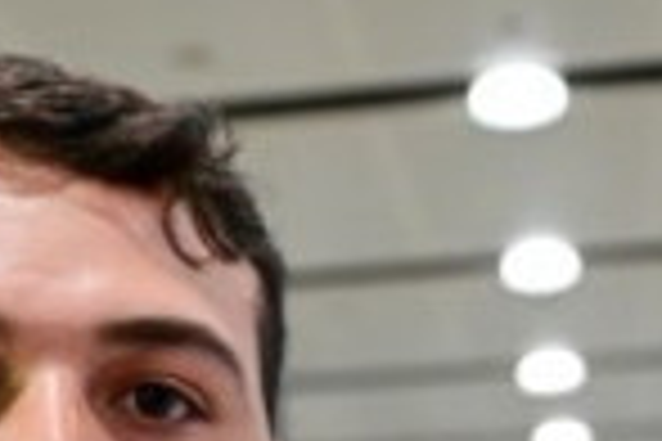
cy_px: 965
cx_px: 347
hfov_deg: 16.3
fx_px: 2317
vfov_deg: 9.9
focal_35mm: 126
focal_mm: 24
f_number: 2.8
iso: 2000
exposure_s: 1/160
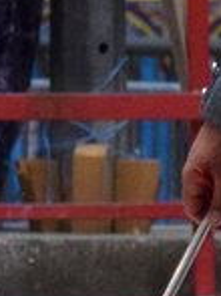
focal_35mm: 1257
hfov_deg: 1.2
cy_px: 521
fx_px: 10716
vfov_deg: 1.6
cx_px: 440
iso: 1600
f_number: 5.6
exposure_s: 1/1250
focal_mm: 80
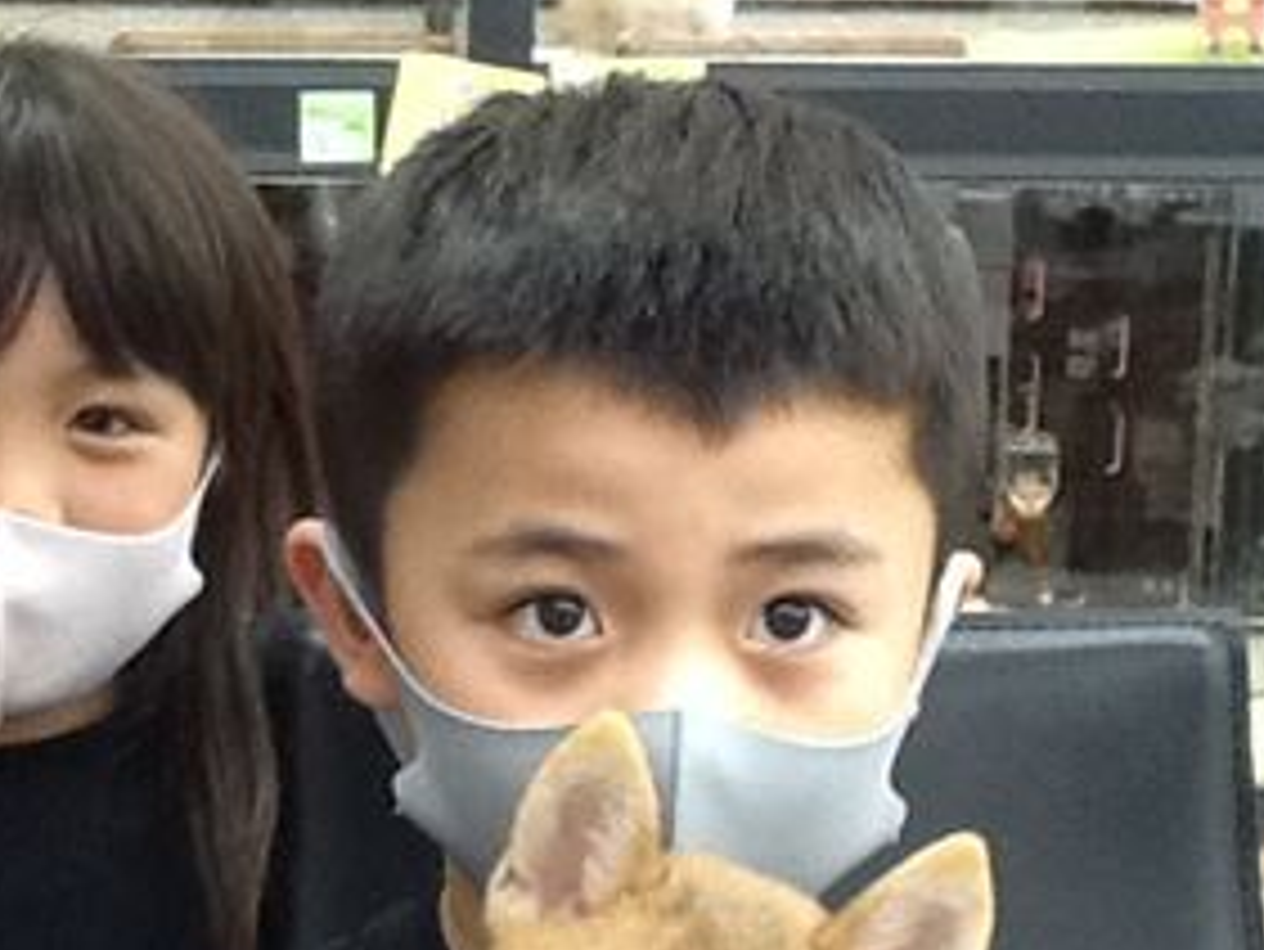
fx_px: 3434
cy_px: 788
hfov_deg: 20.6
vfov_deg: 15.6
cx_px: 238
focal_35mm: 94
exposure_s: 1/30
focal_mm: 2.03
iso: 160
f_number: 2.4
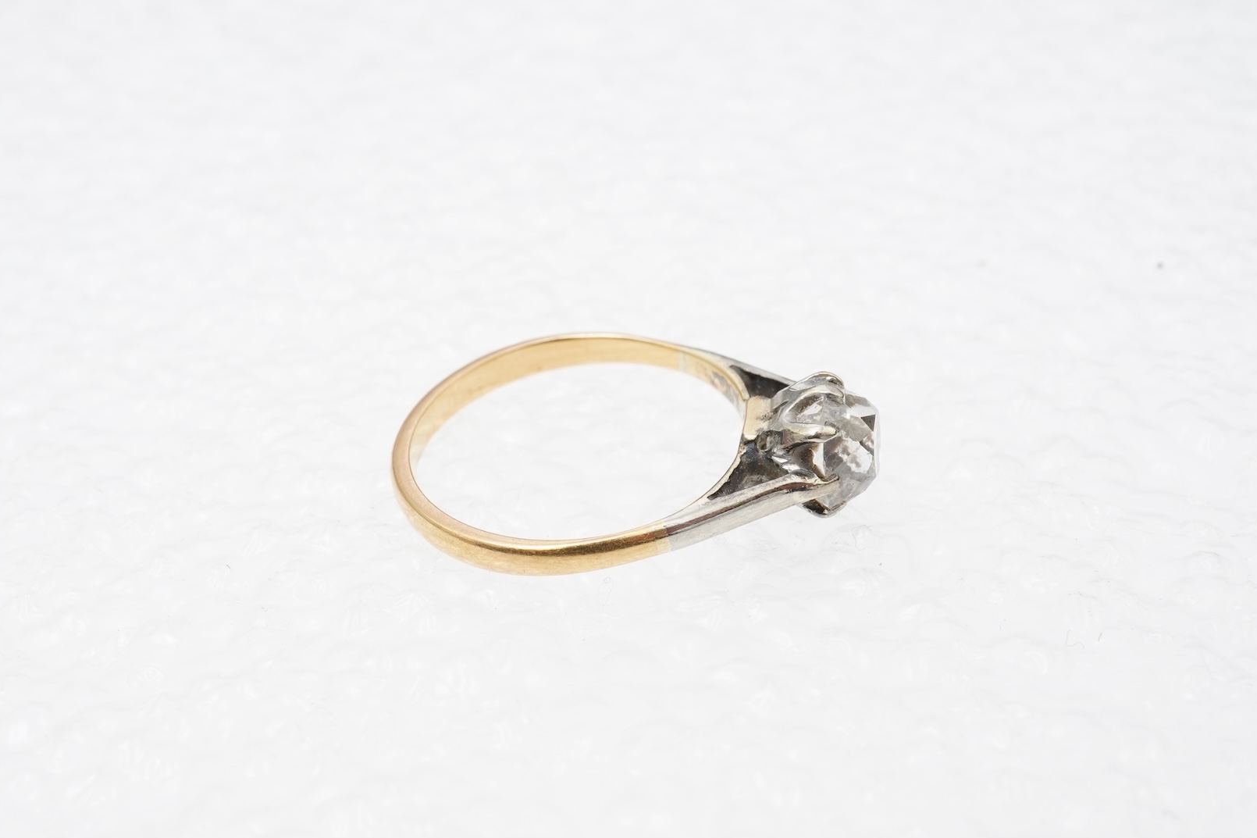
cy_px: 456
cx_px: 574
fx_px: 1920
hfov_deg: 36.2
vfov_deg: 24.6
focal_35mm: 55
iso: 800
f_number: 22
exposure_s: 1/100
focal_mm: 30
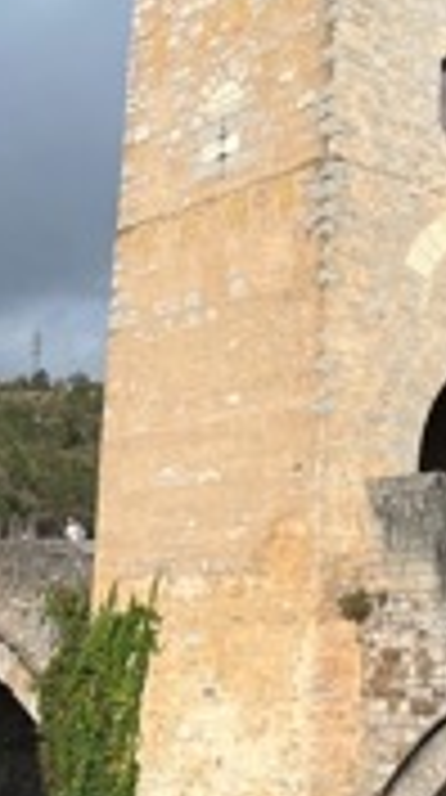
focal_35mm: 77
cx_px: 712
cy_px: 414
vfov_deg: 27.6
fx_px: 1626
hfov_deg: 14.4
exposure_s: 1/5076
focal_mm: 5.1
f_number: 1.6
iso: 50
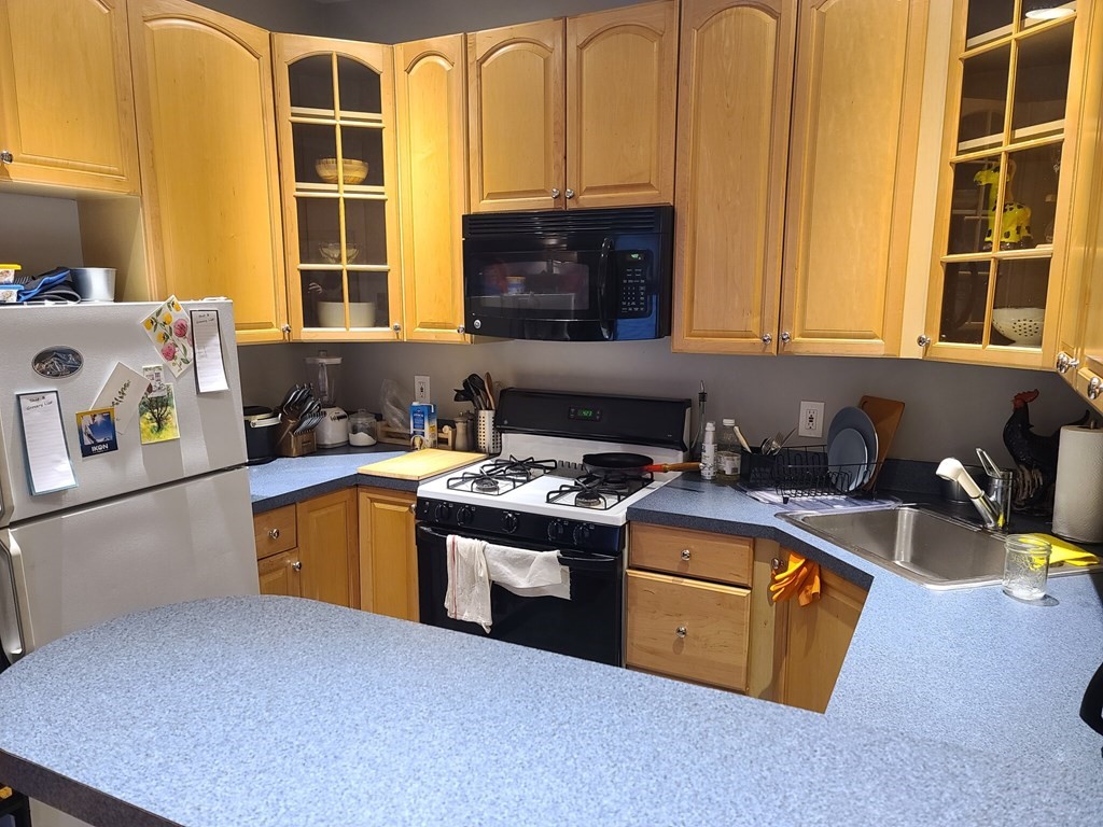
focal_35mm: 25
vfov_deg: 54.9
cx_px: 552
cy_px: 414
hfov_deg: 69.4
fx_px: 797
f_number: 1.8
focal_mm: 7
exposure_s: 1/59
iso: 250
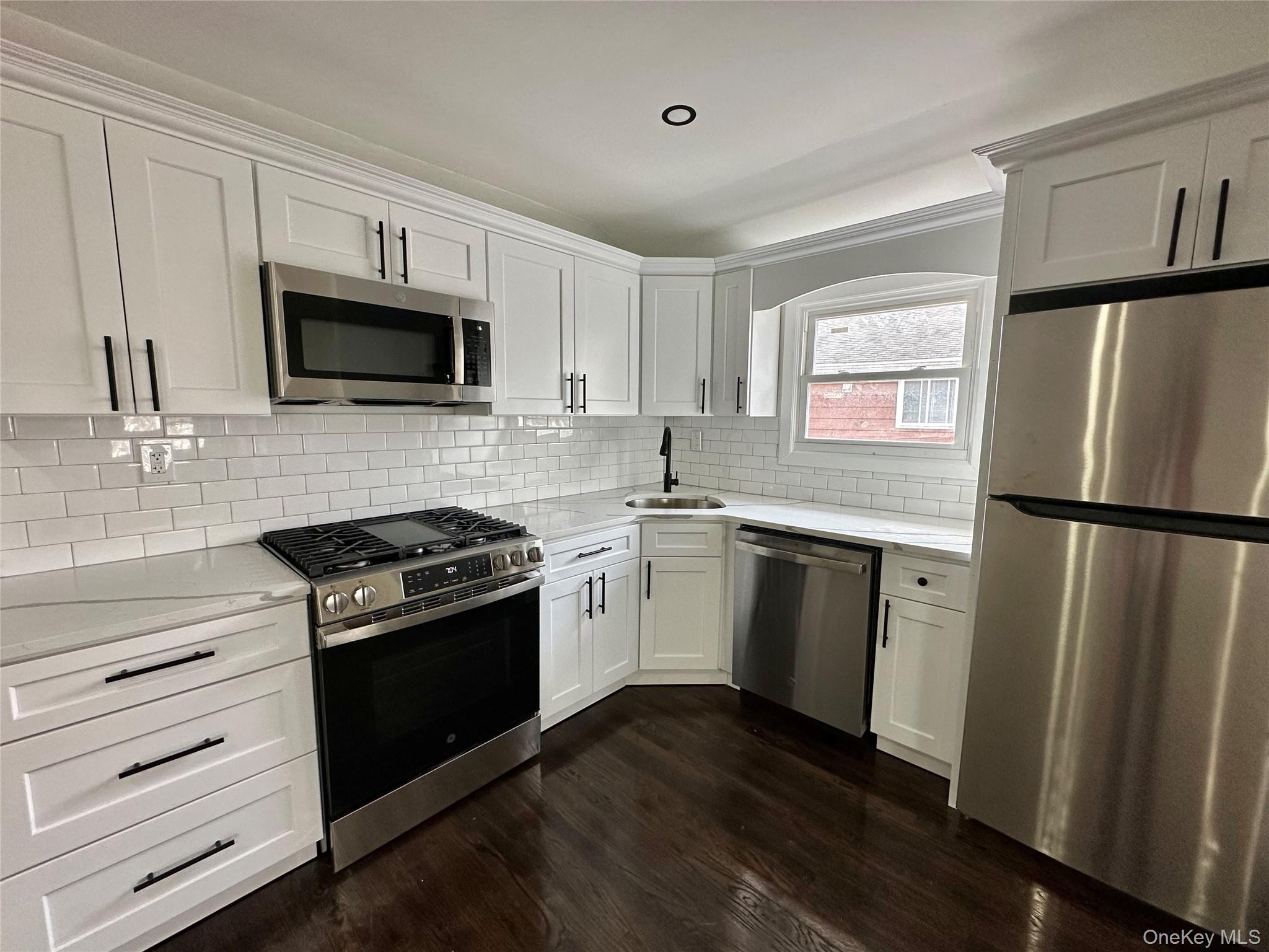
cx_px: 634
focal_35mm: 14
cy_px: 476
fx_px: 513
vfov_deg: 85.7
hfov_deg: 102.1
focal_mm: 2.22
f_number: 2.2
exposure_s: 1/120
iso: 160
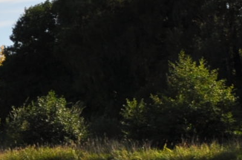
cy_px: -39
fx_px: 1161
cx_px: -461
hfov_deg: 9.5
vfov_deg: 7.8
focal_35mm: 173
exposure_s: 1/320
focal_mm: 18
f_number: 9
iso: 200
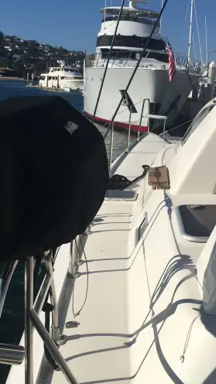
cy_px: 205
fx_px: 519
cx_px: 139
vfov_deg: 40.6
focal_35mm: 51
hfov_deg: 23.4
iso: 25
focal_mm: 4.15
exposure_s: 1/5495
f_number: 2.2
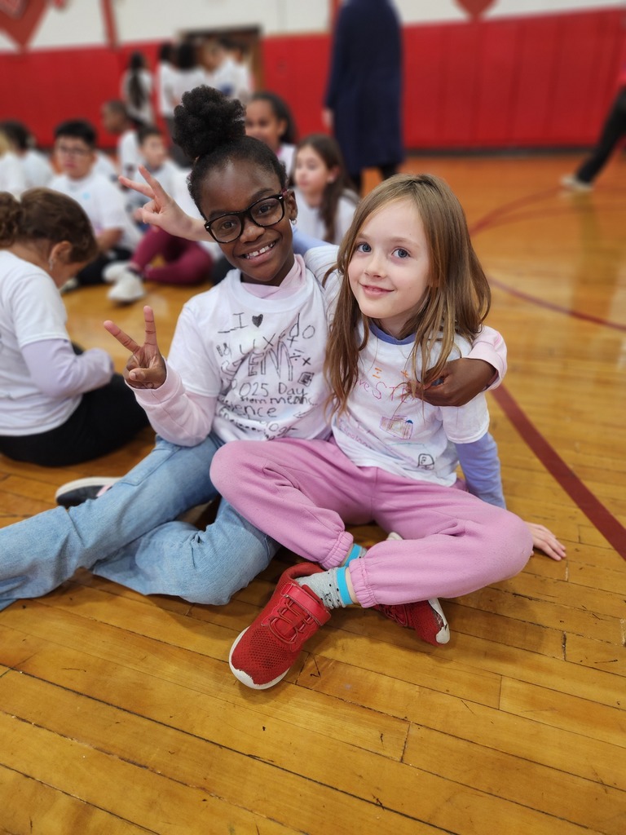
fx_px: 555
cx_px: 313
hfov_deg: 58.9
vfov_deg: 73.9
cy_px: 418
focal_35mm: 23
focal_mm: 5.4
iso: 200
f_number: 1.8
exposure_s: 1/120
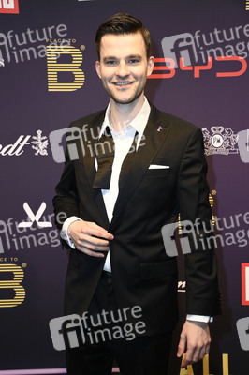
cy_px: 188
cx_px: 124
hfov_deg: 24.6
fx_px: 572
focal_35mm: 55
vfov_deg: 36.3
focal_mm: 55
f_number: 5.6
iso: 500
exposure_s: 1/250
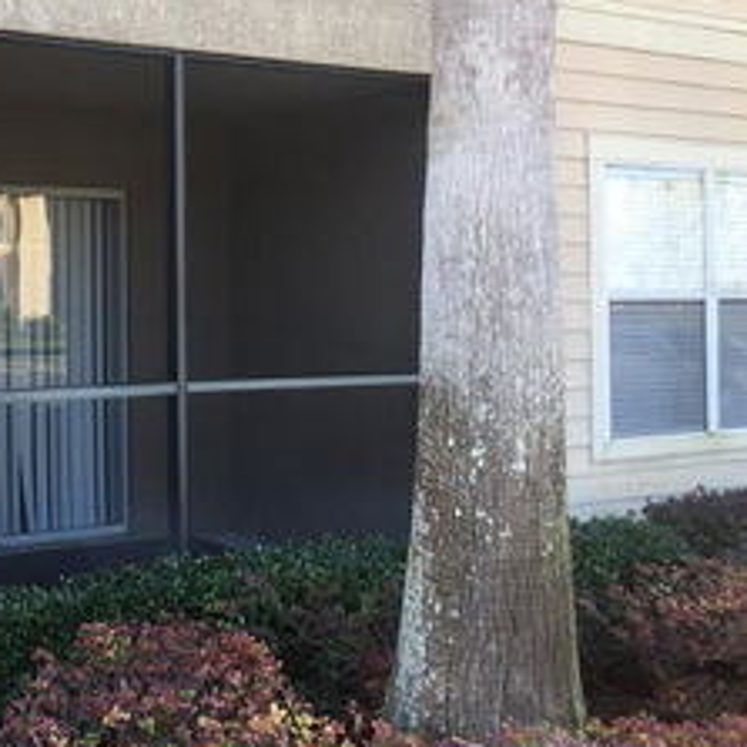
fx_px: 1196
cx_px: 79
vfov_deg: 34.5
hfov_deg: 33.0
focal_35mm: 49
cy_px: 288
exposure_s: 1/124
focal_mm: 4.15
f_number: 2.2
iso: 32
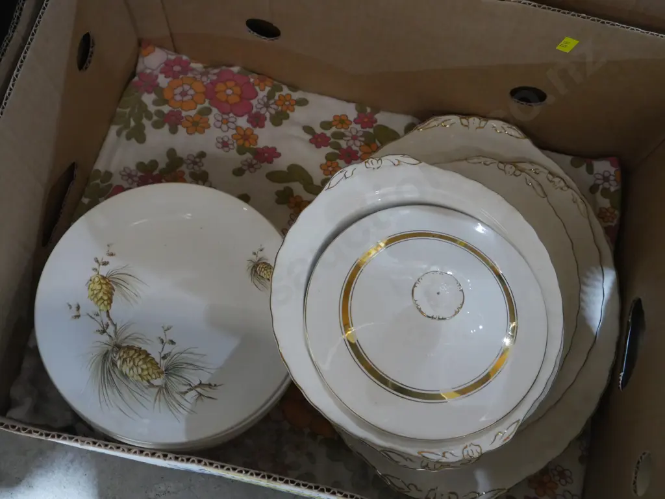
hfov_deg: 44.8
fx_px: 807
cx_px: 332
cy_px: 250
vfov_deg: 34.4
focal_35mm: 42
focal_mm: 21
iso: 3200
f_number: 4.6
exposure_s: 1/60
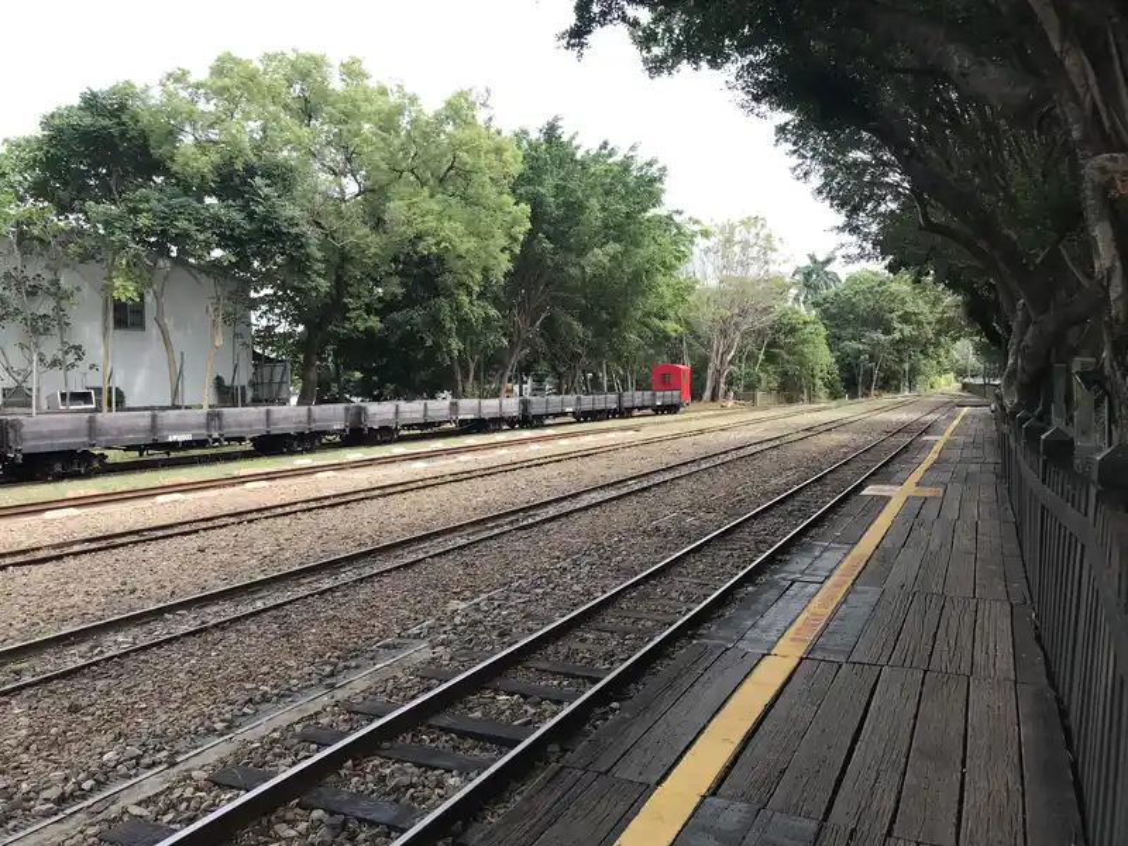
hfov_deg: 63.4
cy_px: 423
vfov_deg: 49.7
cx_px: 564
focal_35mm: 28
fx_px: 912
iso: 20
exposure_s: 1/610
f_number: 1.8
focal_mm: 3.99
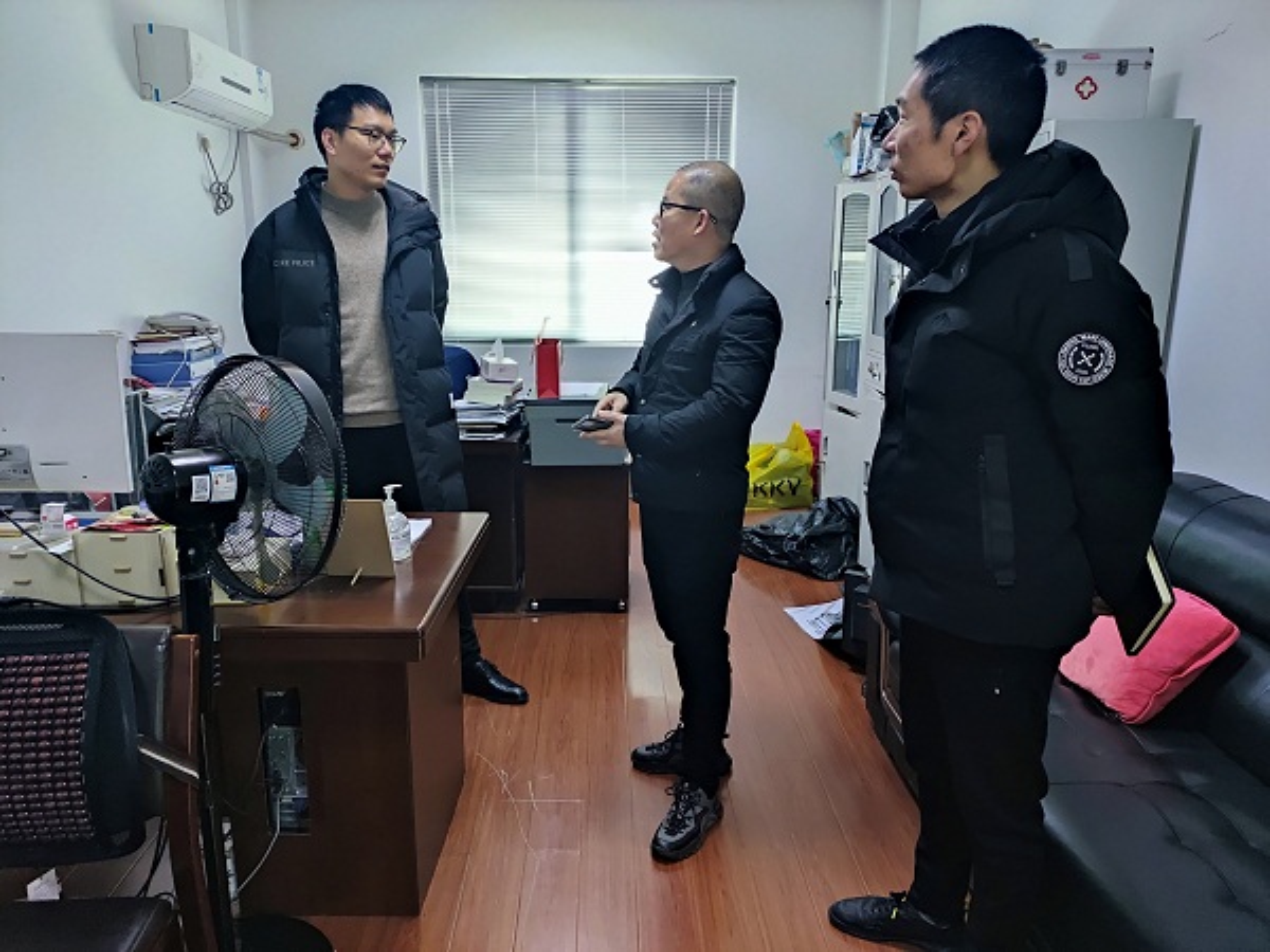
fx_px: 917
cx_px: 635
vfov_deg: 54.9
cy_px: 476
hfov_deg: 69.4
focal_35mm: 25
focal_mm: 5.43
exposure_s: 1/100
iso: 349
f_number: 1.89
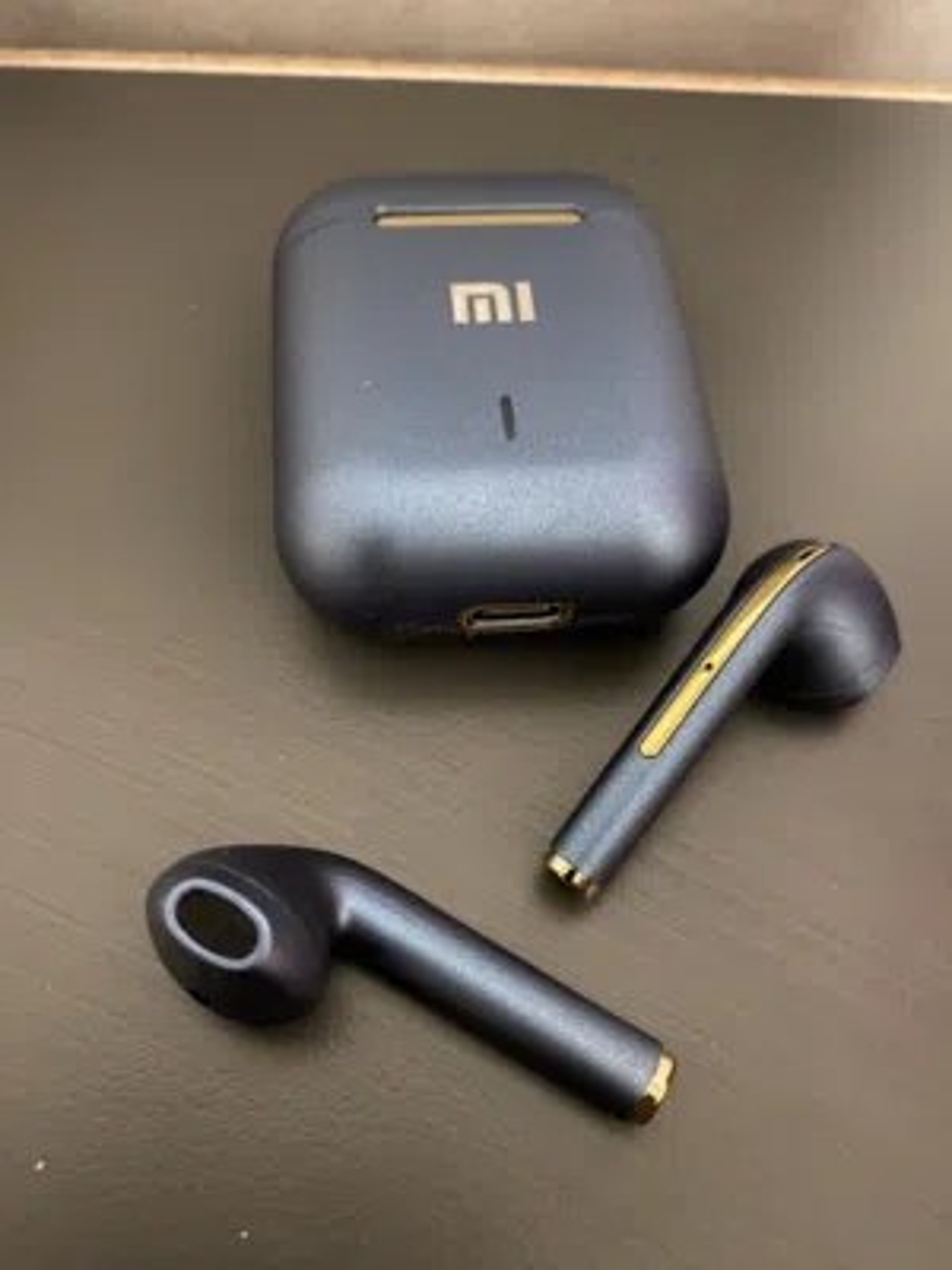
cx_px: 476
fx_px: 917
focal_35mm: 25
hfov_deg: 54.9
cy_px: 635
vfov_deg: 69.4
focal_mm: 4.25
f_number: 1.8
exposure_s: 1/10
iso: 500
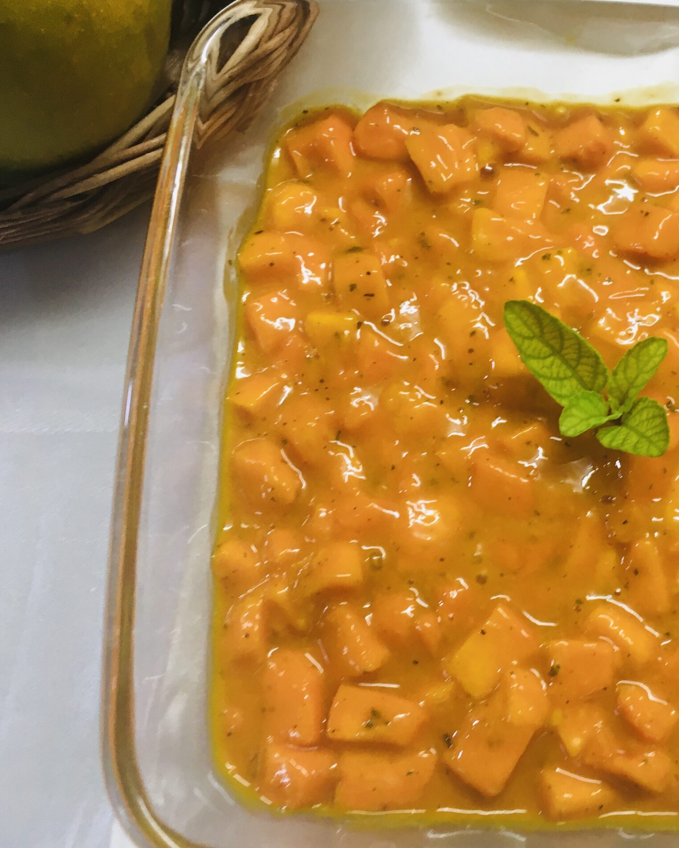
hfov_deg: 37.4
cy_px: 422
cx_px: 566
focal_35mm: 38
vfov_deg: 47.9
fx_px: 954
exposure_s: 1/33
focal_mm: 4.15
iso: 40
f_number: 2.2
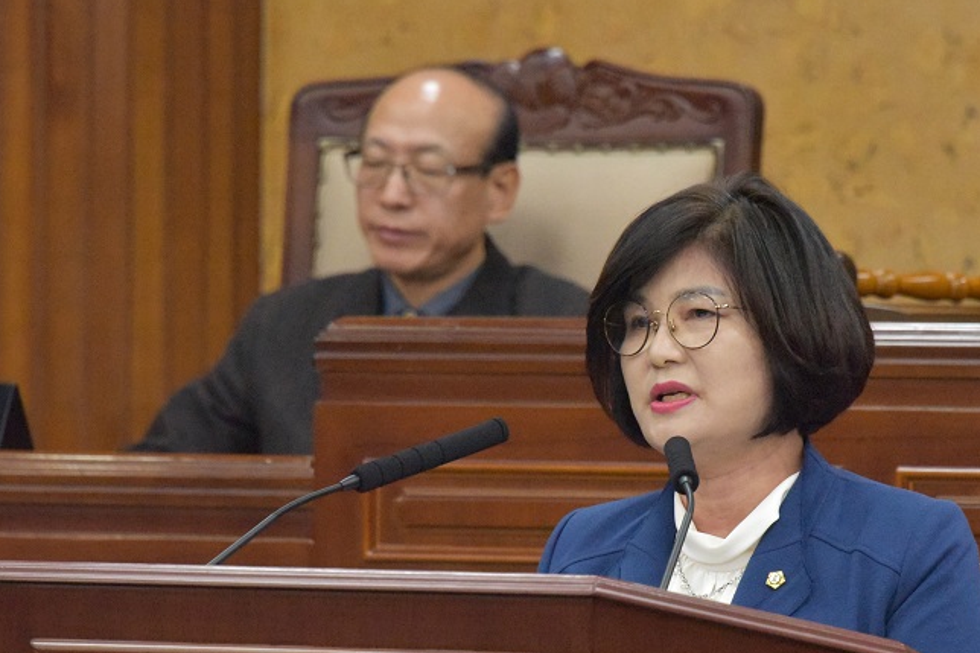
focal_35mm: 466
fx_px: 12682
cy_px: 392
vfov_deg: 2.9
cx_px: 630
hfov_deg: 4.4
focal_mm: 300
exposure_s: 1/320
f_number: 9
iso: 12800
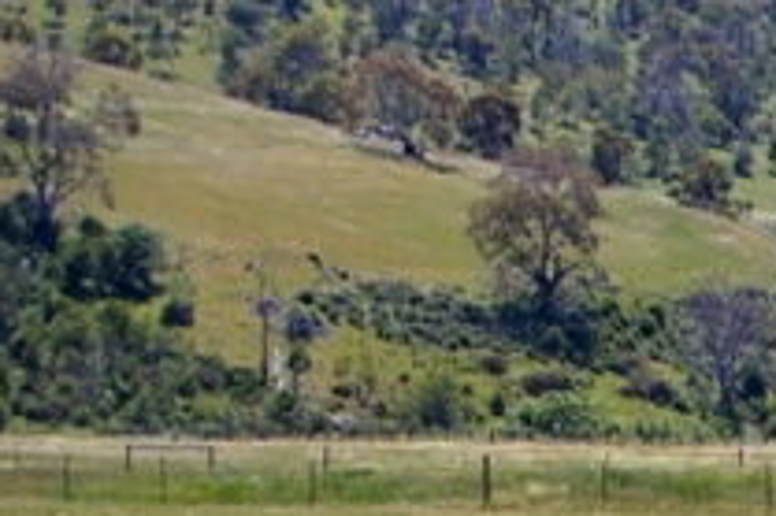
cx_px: 1392
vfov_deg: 4.8
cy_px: 603
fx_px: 6181
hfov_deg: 7.0
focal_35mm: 287
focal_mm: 50
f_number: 8
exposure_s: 1/250
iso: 200
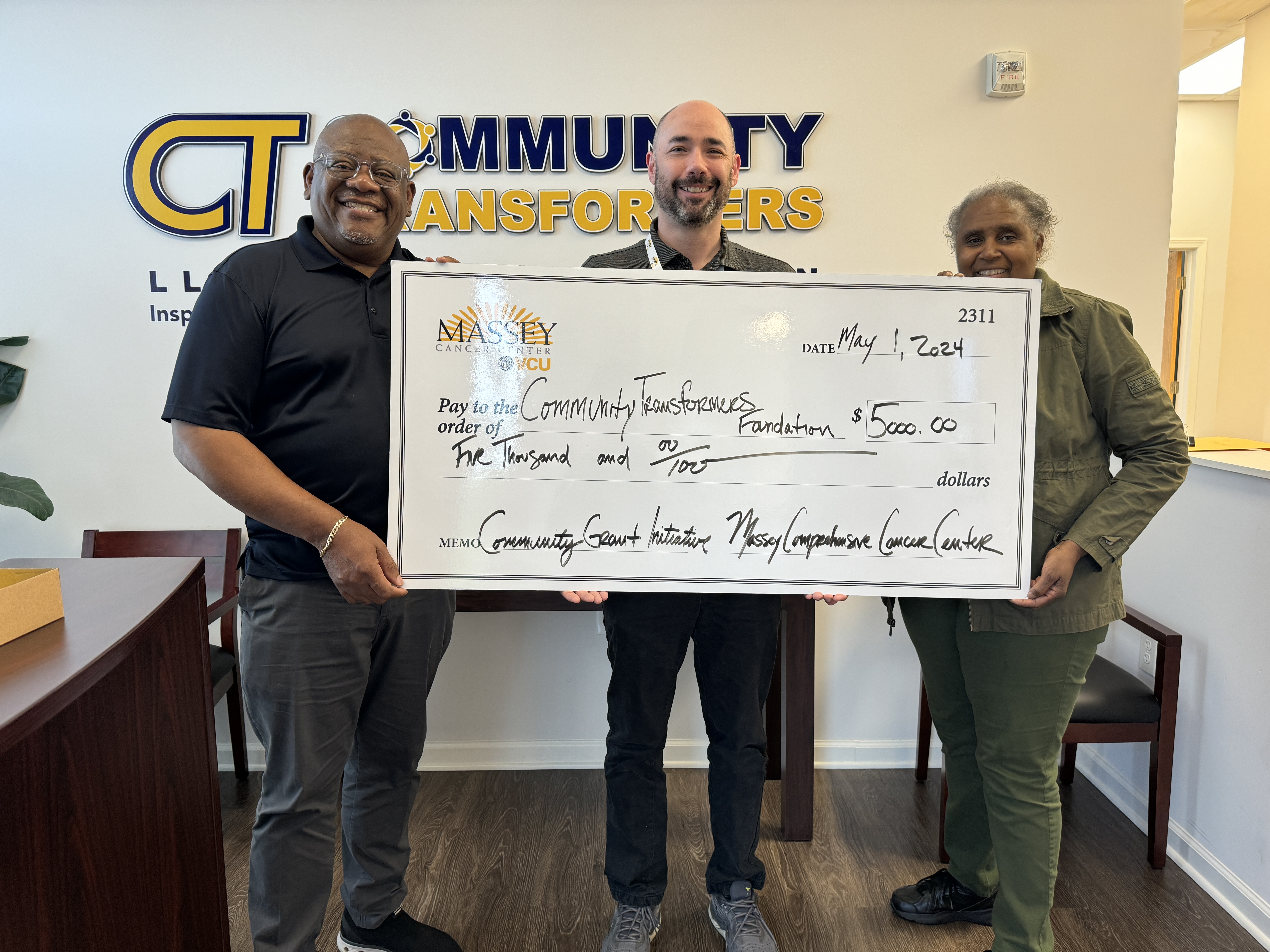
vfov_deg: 56.8
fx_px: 881
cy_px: 476
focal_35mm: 24
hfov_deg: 71.6
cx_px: 635
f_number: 1.78
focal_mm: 6.76
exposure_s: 1/60
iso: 125
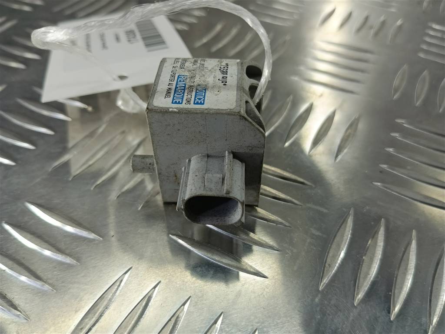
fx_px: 347
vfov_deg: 51.4
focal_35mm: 27
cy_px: 167
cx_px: 222
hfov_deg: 65.3
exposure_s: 1/100
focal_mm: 4.11
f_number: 1.6
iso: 128
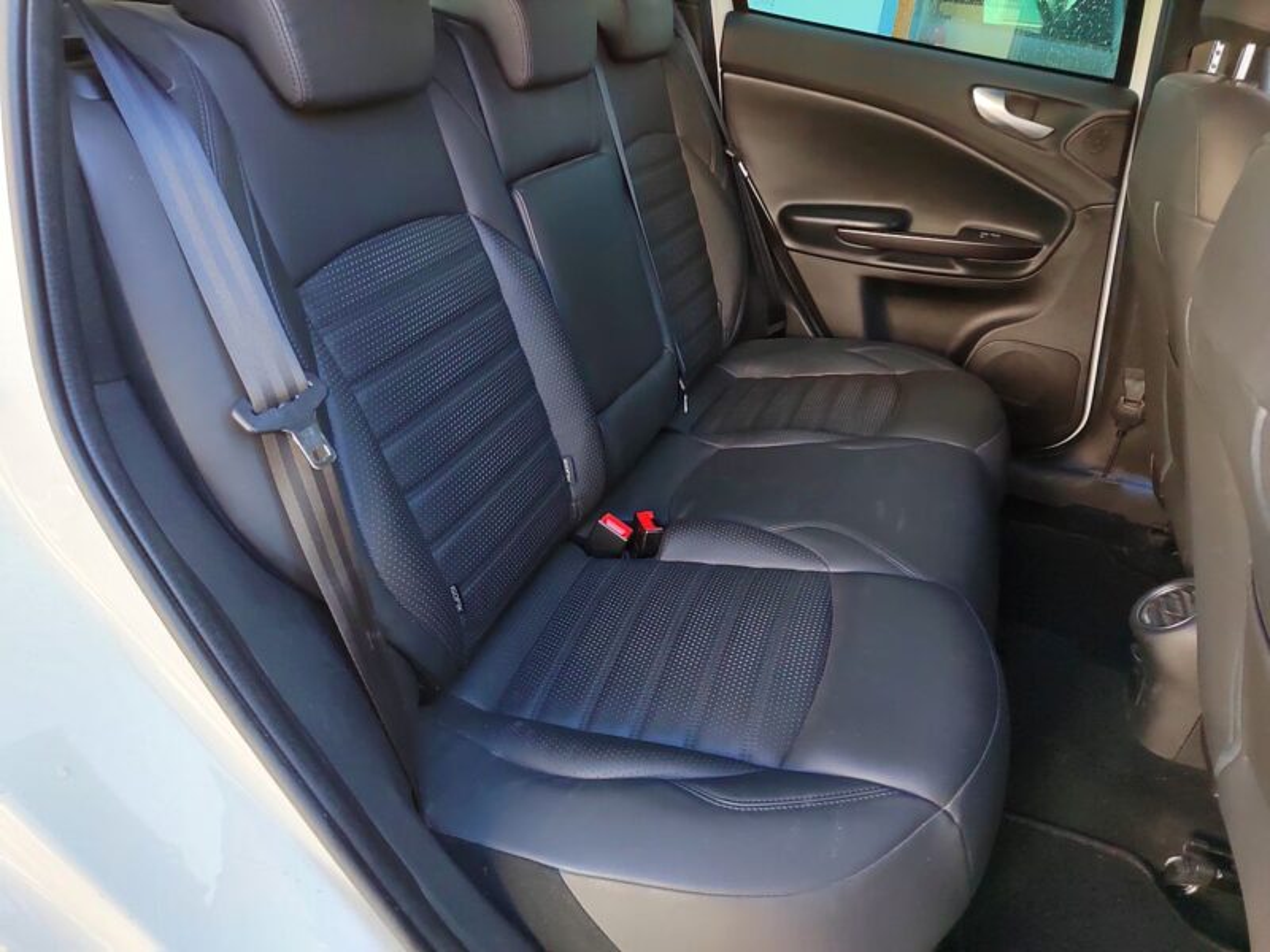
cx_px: 635
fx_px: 844
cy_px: 476
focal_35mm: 23
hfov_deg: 73.9
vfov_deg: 58.9
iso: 384
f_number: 1.9
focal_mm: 5.52
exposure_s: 1/100
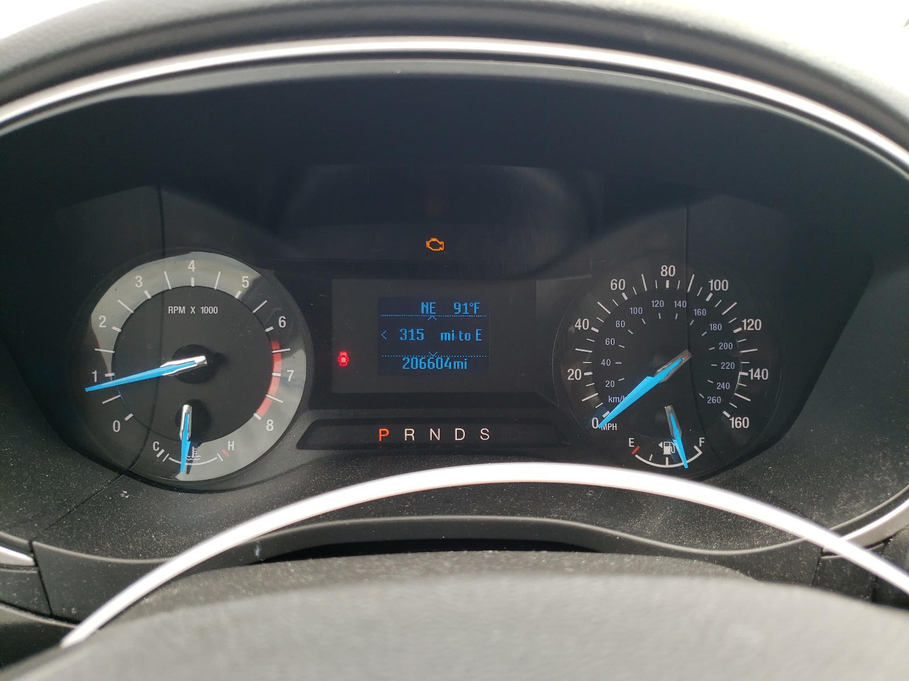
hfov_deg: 67.3
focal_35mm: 26
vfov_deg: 53.1
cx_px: 454
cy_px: 340
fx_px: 683
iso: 50
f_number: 1.5
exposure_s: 1/156
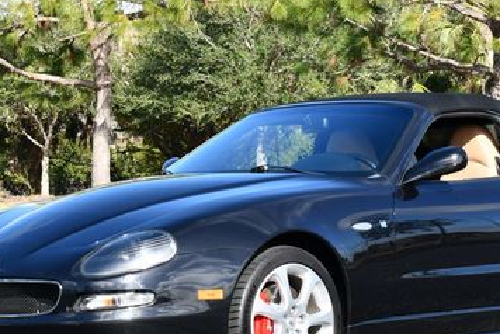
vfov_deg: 8.5
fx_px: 2252
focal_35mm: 162
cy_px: 156
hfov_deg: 12.7
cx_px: 299
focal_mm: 45
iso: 160
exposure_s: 1/250
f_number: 8
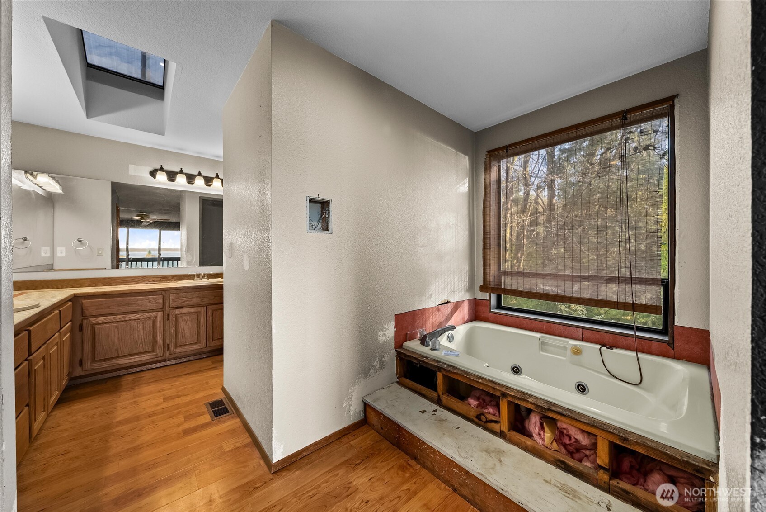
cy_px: 256
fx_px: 255
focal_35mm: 12
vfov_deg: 90.1
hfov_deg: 112.6
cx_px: 383
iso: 1000
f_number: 7.1
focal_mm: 12
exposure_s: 1/13
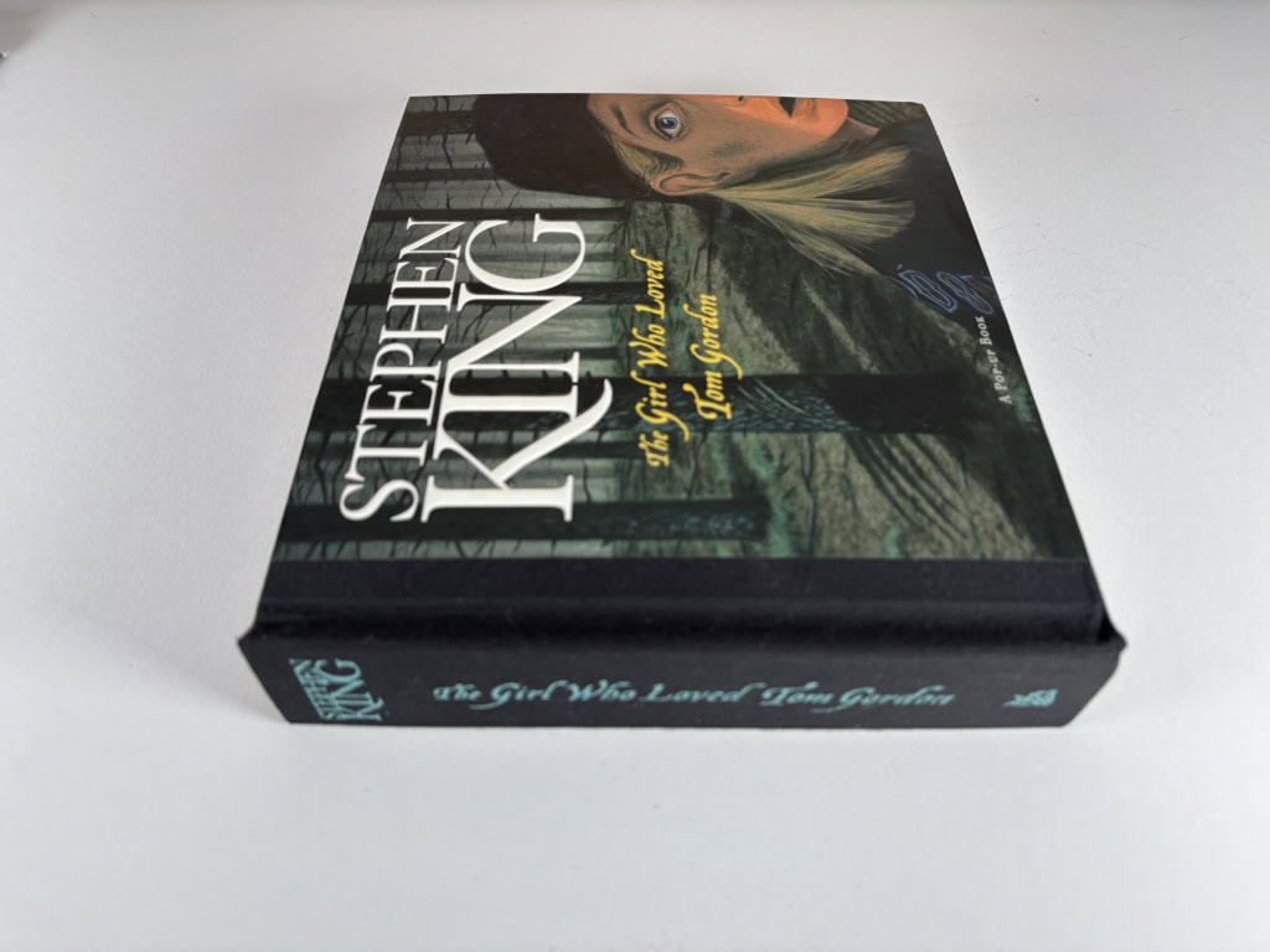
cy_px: 476
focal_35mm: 26
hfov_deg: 67.3
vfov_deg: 53.1
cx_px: 635
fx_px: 954
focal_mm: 6
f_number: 1.6
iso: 80
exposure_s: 1/100
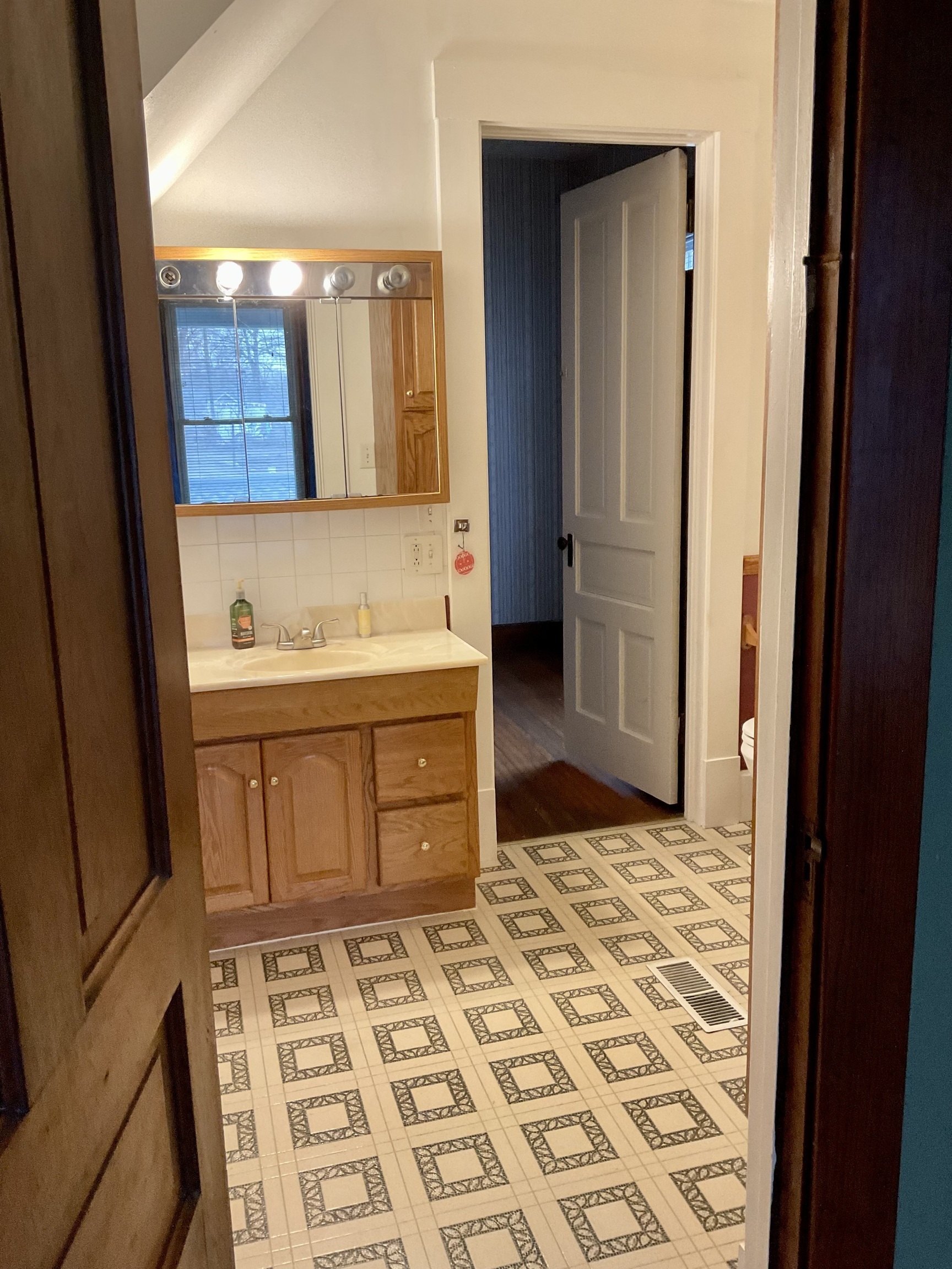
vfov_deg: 61.7
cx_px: 476
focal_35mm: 29
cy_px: 634
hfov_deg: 48.2
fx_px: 1063
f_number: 1.8
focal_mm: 3
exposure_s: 1/60
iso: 160
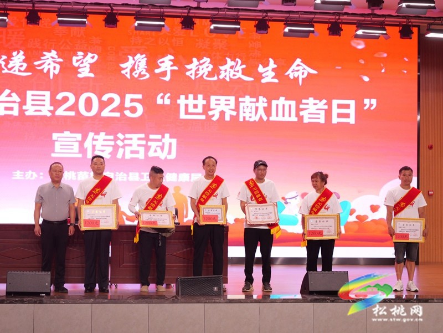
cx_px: 222
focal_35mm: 76
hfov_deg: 25.6
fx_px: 973
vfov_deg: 19.4
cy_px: 166
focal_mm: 38
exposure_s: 1/100
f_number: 3.9
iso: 1250
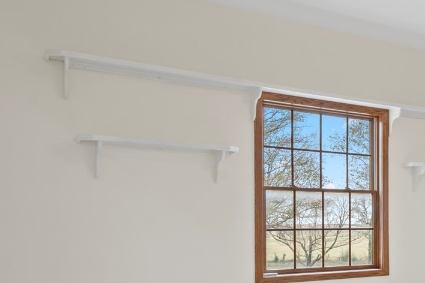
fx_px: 543
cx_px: 563
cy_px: 225
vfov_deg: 28.6
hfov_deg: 31.8
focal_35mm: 46
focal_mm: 16
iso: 250
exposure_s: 1/1.25
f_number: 9
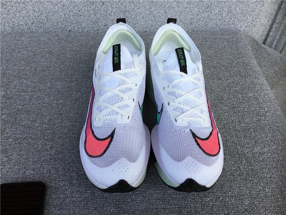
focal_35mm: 31
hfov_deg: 58.4
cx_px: 143
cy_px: 108
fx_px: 256
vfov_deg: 45.4
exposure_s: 1/291
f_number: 2.4
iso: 25
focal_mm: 3.3
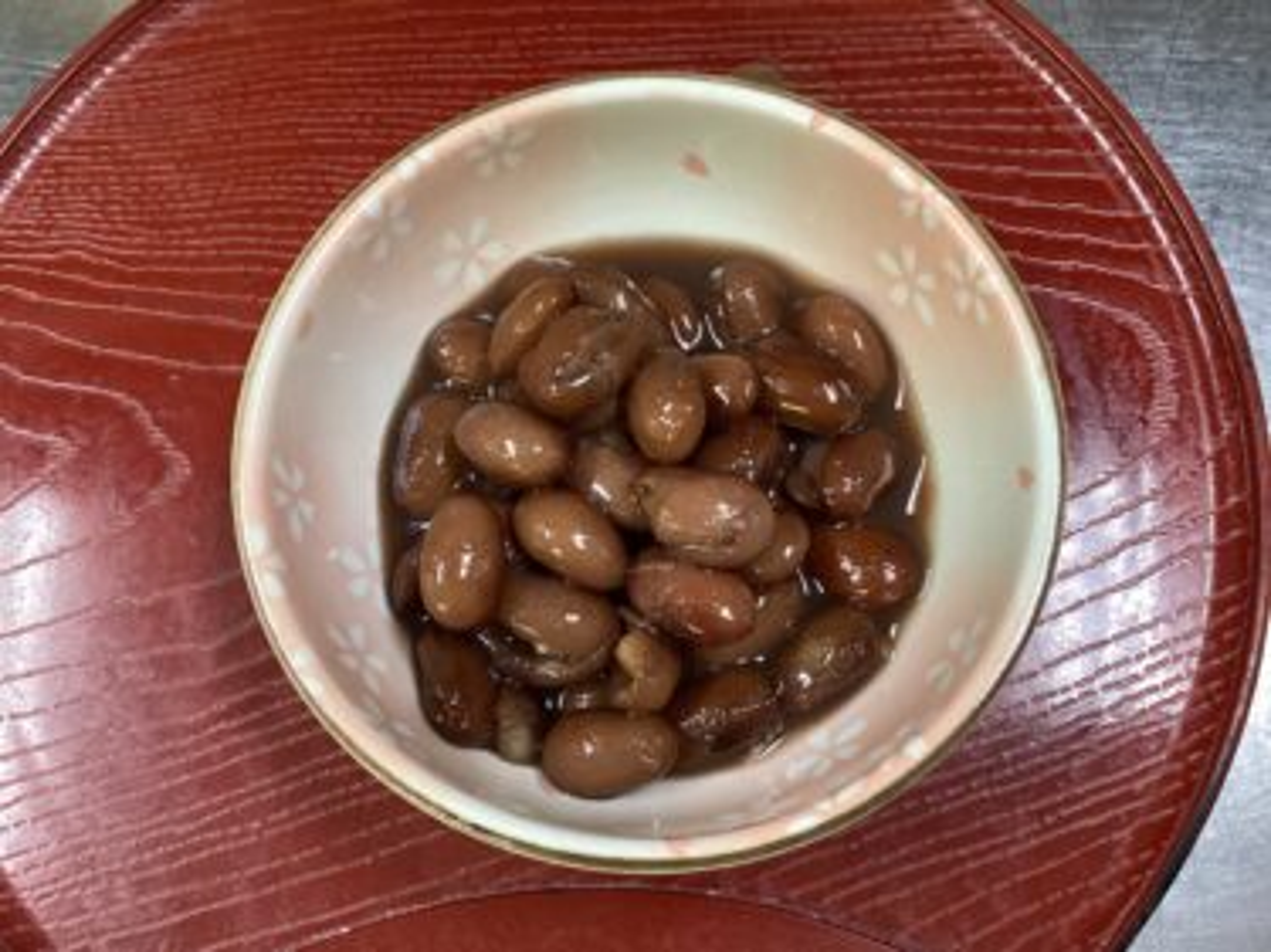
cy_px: 476
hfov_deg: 58.4
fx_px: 1138
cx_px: 636
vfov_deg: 45.4
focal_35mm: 31
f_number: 2.4
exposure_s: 1/60
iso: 250
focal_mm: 3.3
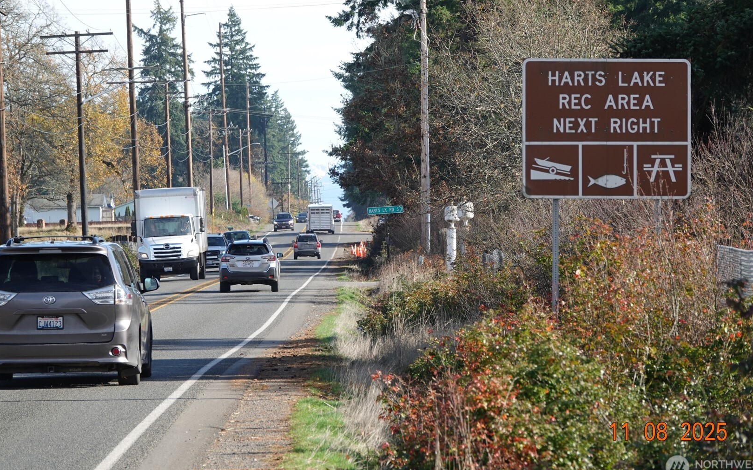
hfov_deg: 9.5
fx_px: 4535
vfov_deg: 5.9
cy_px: 222
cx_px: 385
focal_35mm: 221
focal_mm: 75.77
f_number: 4
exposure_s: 1/250
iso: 100
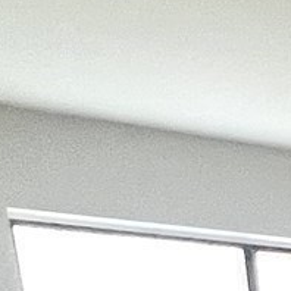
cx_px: 907
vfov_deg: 11.4
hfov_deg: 10.2
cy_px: 755
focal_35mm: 119
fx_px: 1132
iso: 200
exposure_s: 1/60
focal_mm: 1.57
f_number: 1.8
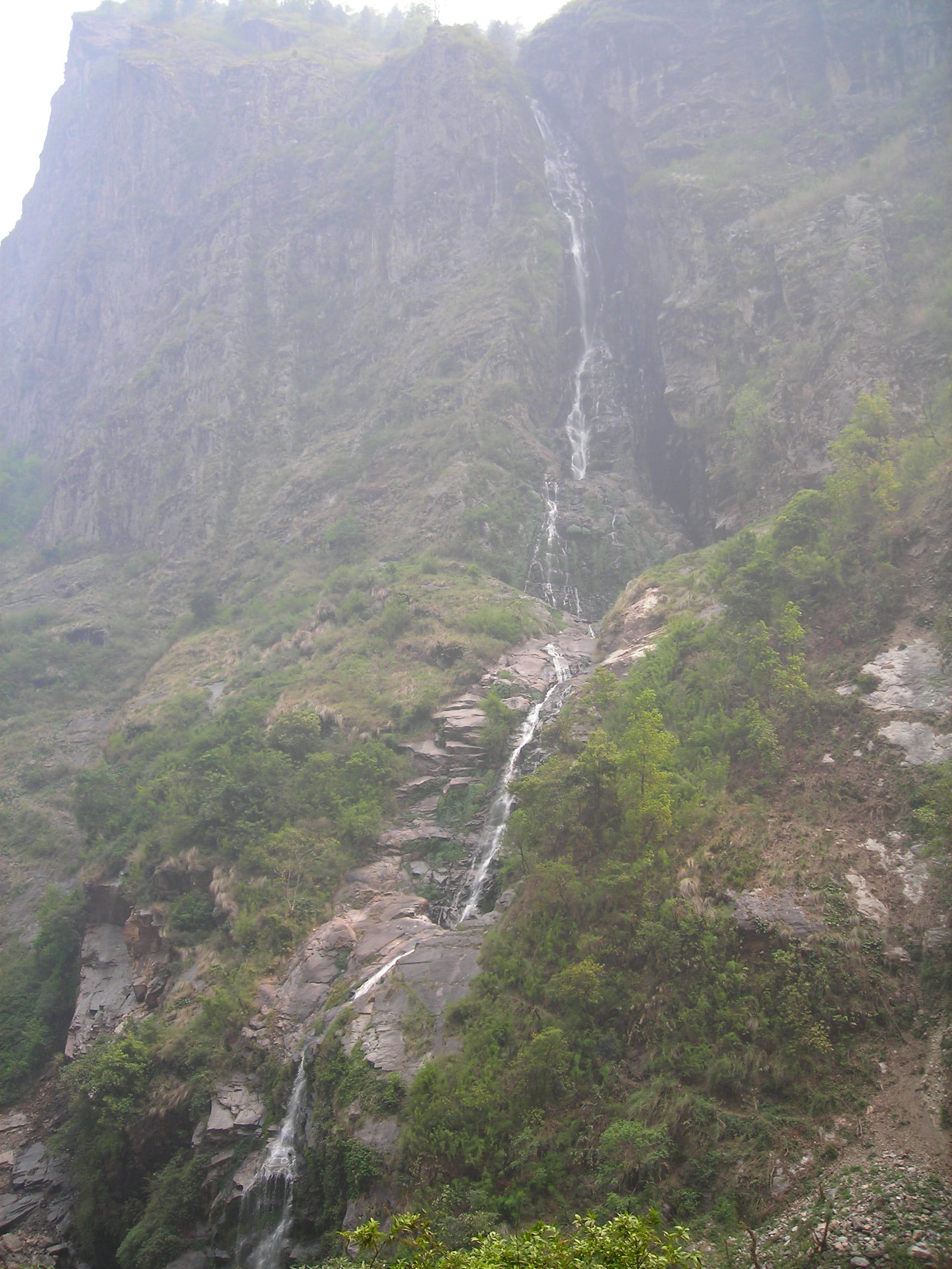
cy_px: 634
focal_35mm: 38
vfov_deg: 49.0
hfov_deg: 37.7
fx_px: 1393
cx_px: 476
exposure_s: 1/99.2
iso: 50
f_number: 3.2
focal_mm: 6.3
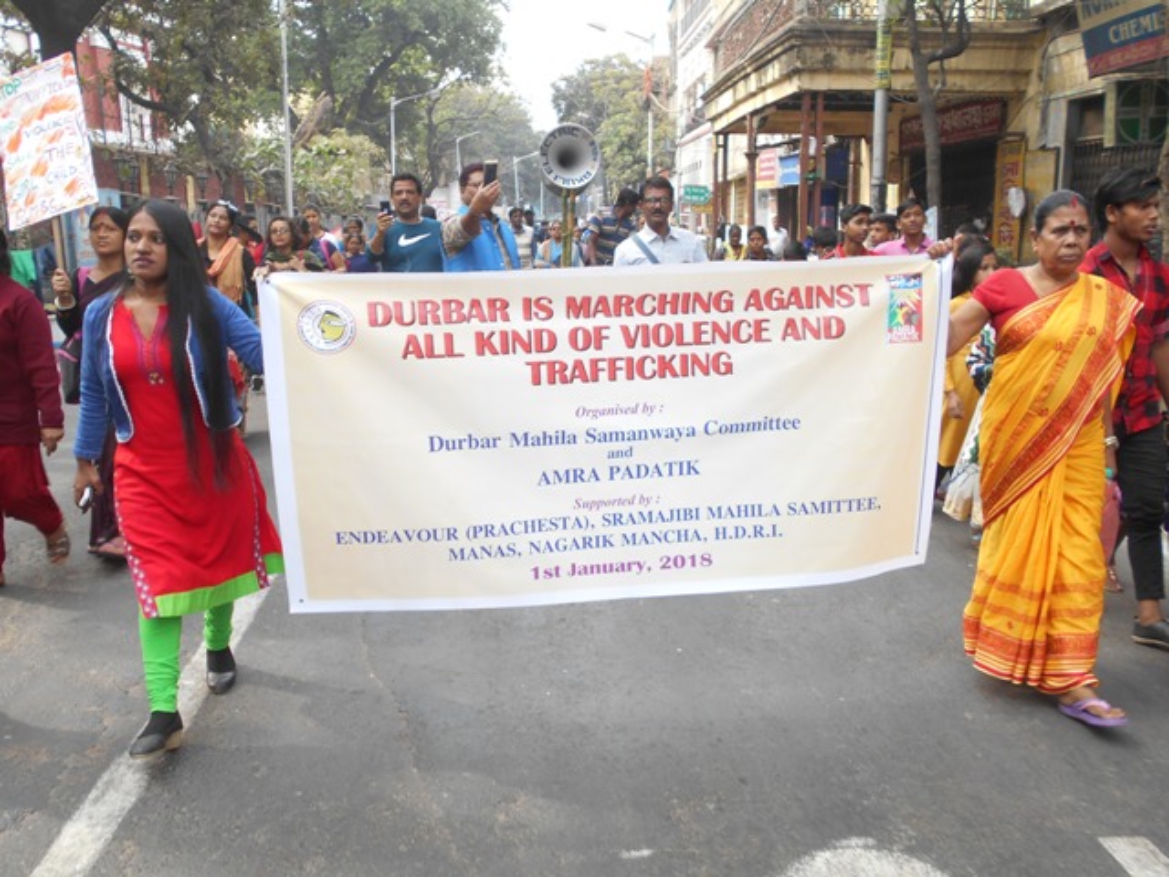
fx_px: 1013
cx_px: 584
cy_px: 438
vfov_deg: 46.8
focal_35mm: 30
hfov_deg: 60.0
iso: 80
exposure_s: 1/100
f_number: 3.4
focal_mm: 5.1
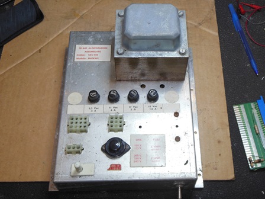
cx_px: 132
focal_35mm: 38
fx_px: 291
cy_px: 100
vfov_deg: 37.7
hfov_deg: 49.0
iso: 125
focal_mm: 6.8
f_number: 3.6
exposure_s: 1/30
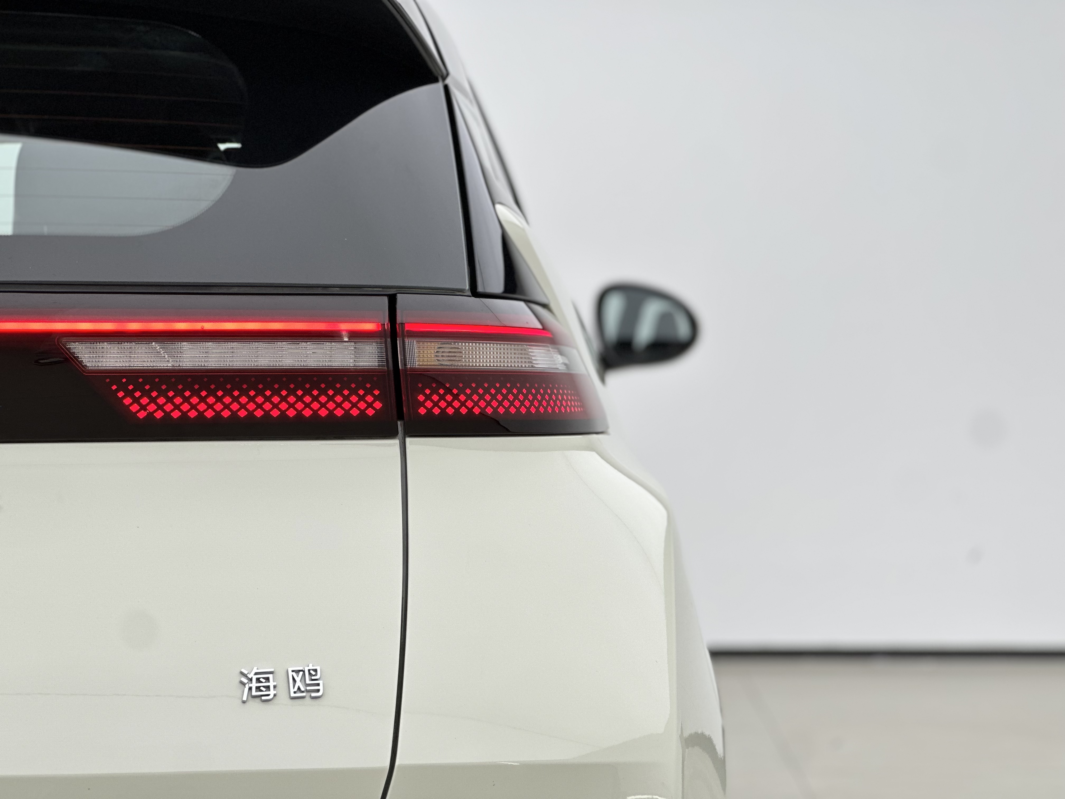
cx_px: 532
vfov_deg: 19.1
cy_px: 400
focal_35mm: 77
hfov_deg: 25.3
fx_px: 2369
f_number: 2.8
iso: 32
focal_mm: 9
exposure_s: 1/100
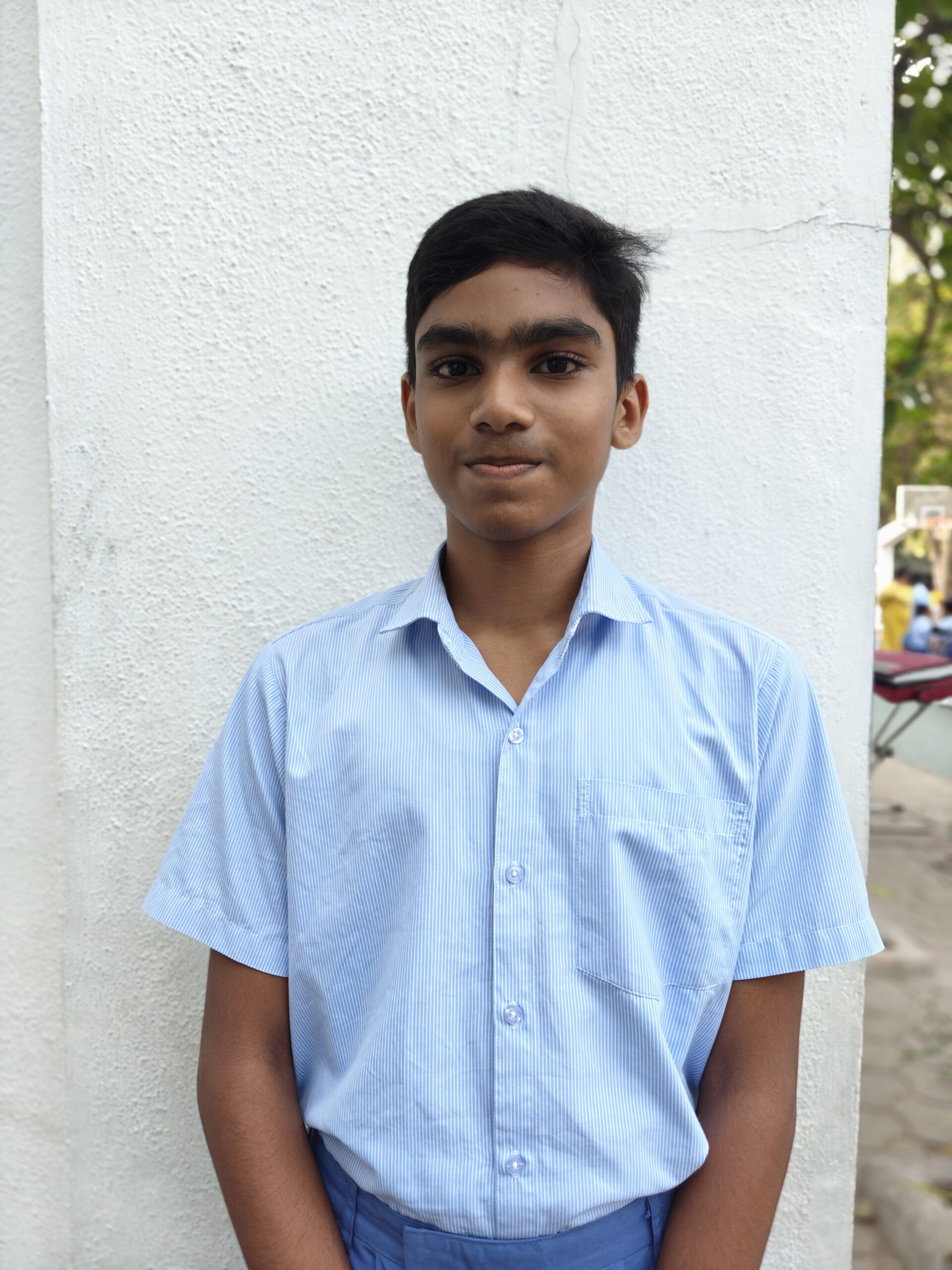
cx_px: 476
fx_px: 843
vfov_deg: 73.9
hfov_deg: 58.9
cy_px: 635
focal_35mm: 23
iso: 50
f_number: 2.8
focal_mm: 6.06
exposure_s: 1/240
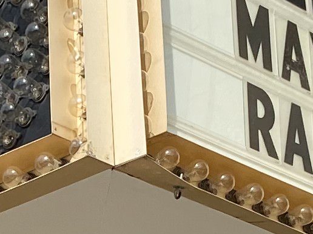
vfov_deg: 7.1
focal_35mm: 203
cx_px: -58
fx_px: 1836
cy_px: 449
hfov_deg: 9.6
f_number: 1.8
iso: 32
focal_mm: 4.25
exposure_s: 1/2967
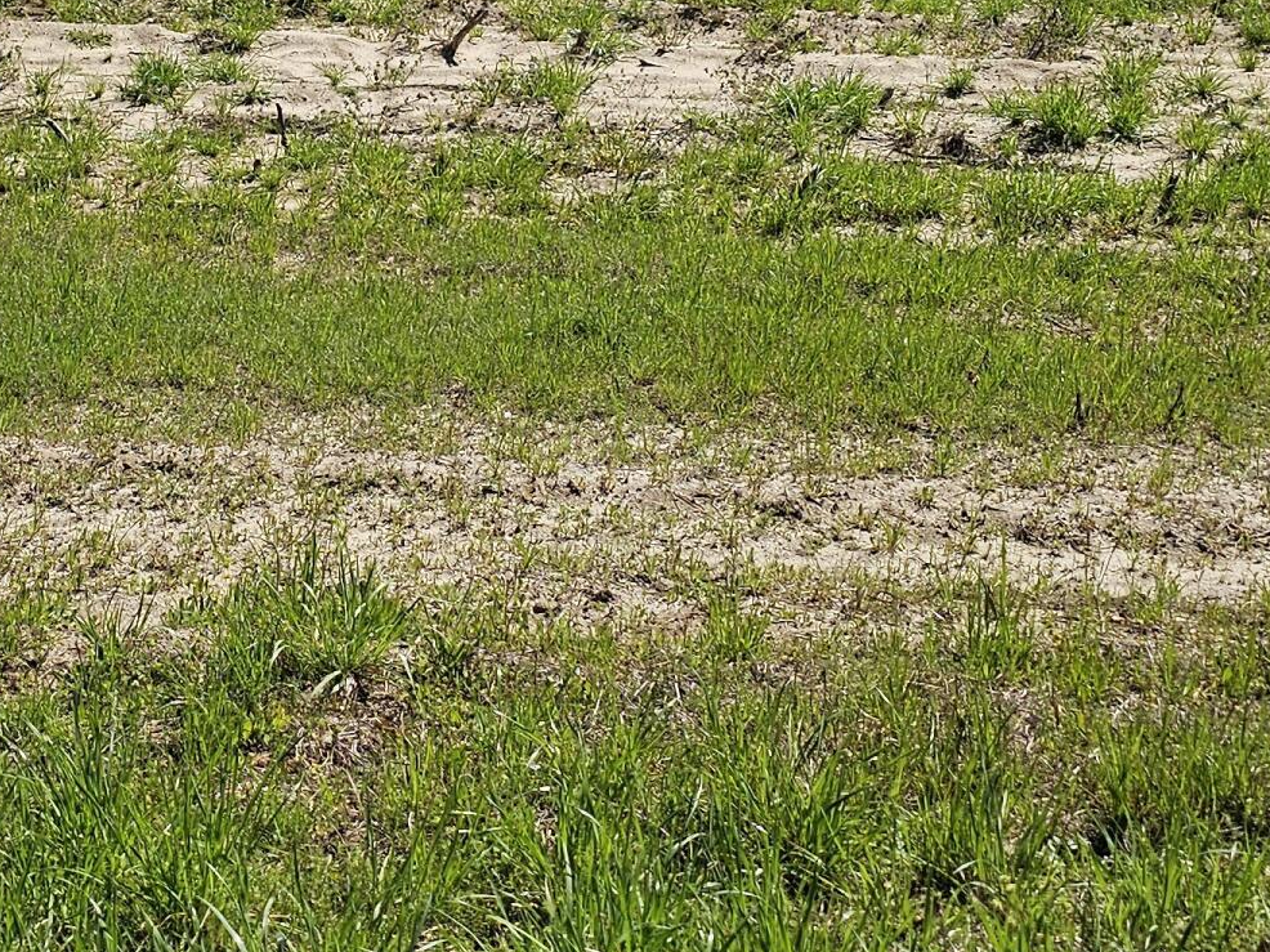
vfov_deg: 20.4
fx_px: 2568
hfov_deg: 26.9
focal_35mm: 70
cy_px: 41
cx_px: 142
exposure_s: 1/1293
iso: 10
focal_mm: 6.3
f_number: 1.7
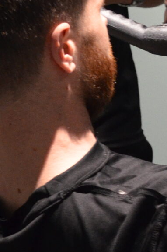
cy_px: -78
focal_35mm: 160
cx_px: 217
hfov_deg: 8.4
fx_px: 1117
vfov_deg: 12.5
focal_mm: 24
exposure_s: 1/30
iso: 1800
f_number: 3.8
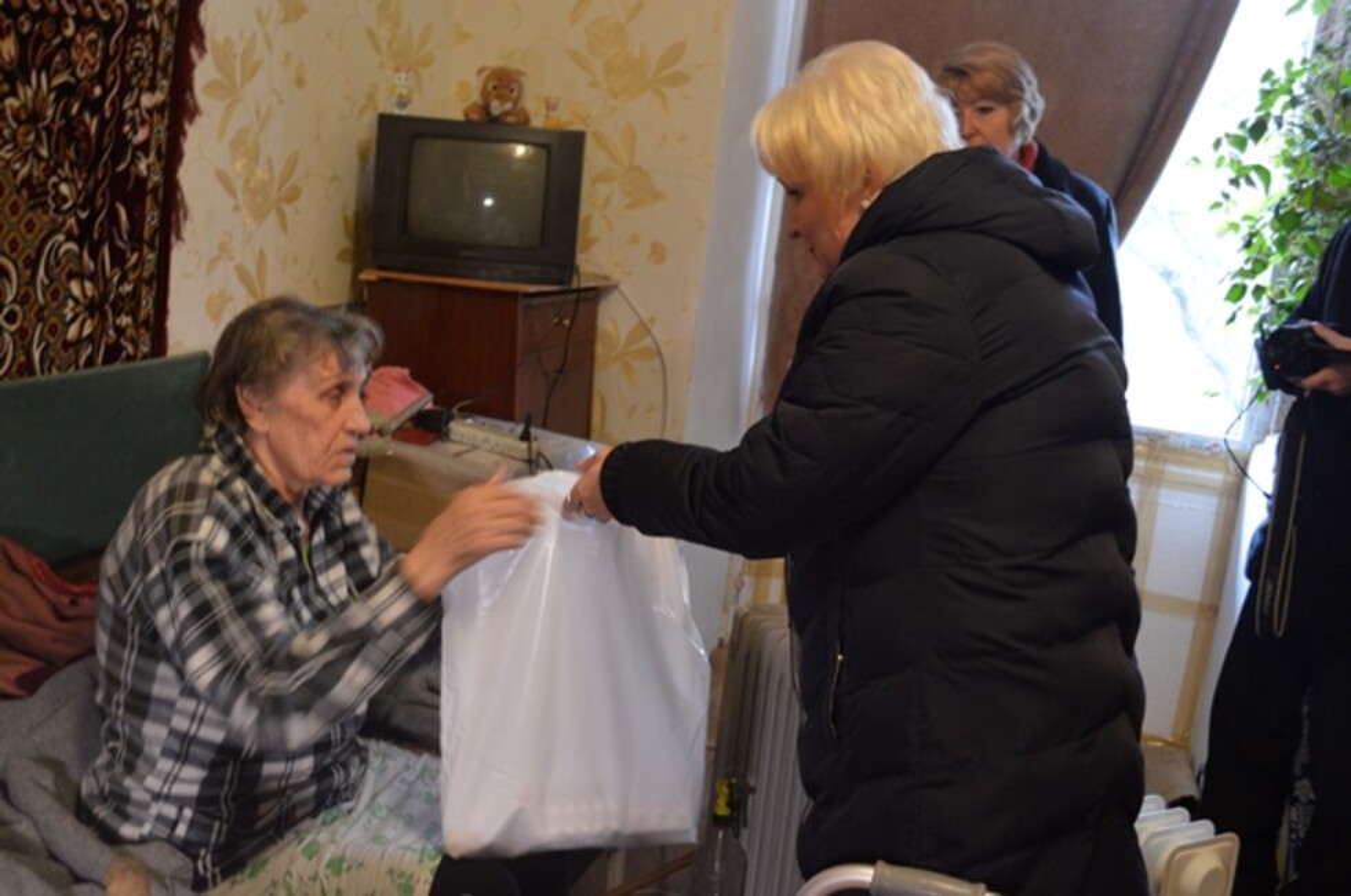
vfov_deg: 31.8
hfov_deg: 46.5
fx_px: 1574
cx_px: 676
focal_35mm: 42
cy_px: 448
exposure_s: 1/15
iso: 1400
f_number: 4.5
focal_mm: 28
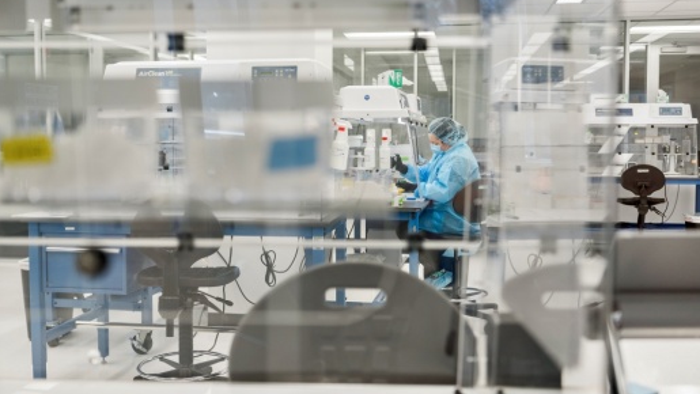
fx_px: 687
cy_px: 174
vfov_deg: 32.0
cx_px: 348
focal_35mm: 37
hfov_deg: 54.0
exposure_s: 1/320
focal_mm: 35
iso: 640
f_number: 2.5
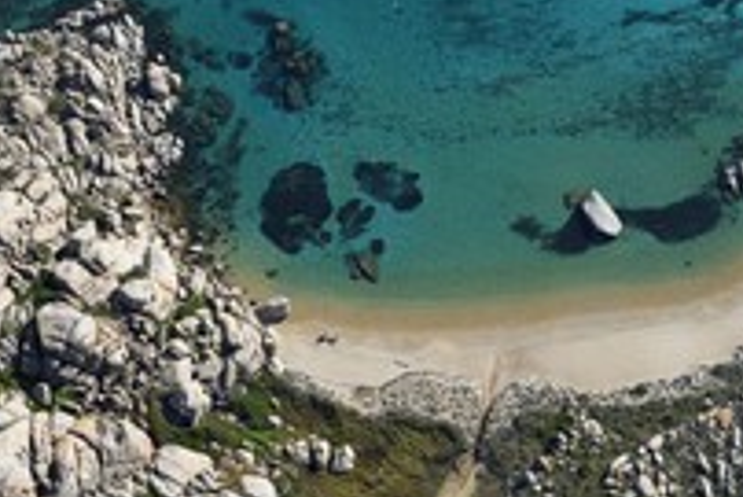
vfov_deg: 16.2
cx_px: 504
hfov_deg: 24.3
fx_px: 1714
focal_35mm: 83
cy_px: 11
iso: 320
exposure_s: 1/800
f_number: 8
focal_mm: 40
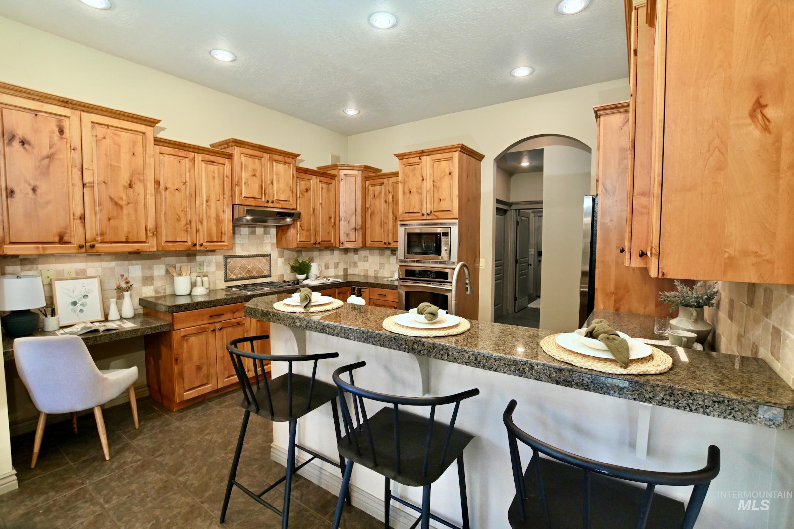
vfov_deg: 77.3
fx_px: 331
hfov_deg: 100.4
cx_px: 397
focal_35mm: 15
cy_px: 264
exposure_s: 1/125
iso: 400
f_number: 7.1
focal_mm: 10
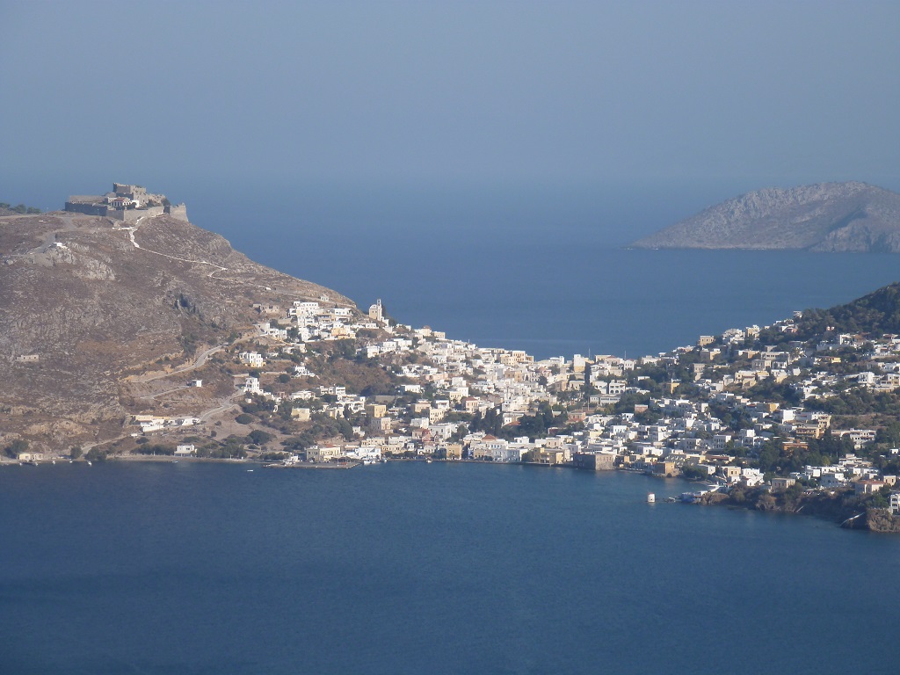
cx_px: 450
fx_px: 4368
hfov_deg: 11.8
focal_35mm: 168
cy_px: 338
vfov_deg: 8.8
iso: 100
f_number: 5.4
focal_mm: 30.1
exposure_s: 1/500
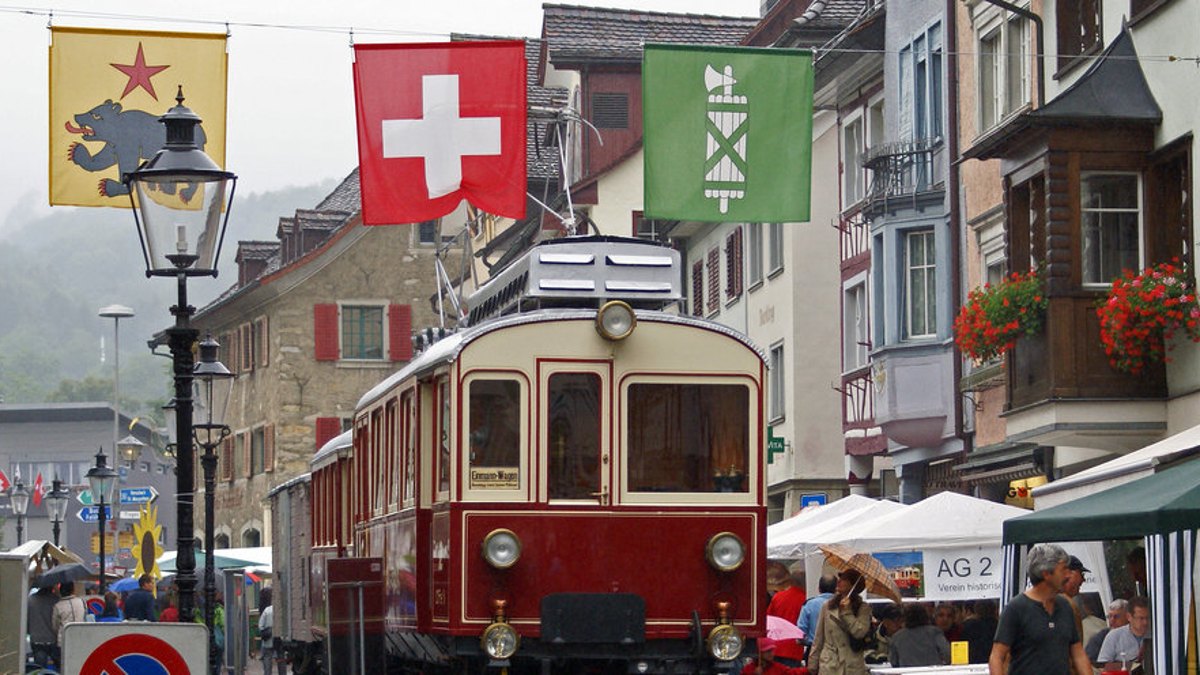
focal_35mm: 107
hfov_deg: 20.0
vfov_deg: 11.3
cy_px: 481
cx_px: 671
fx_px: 3404
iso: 400
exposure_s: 1/320
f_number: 5.6
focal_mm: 50
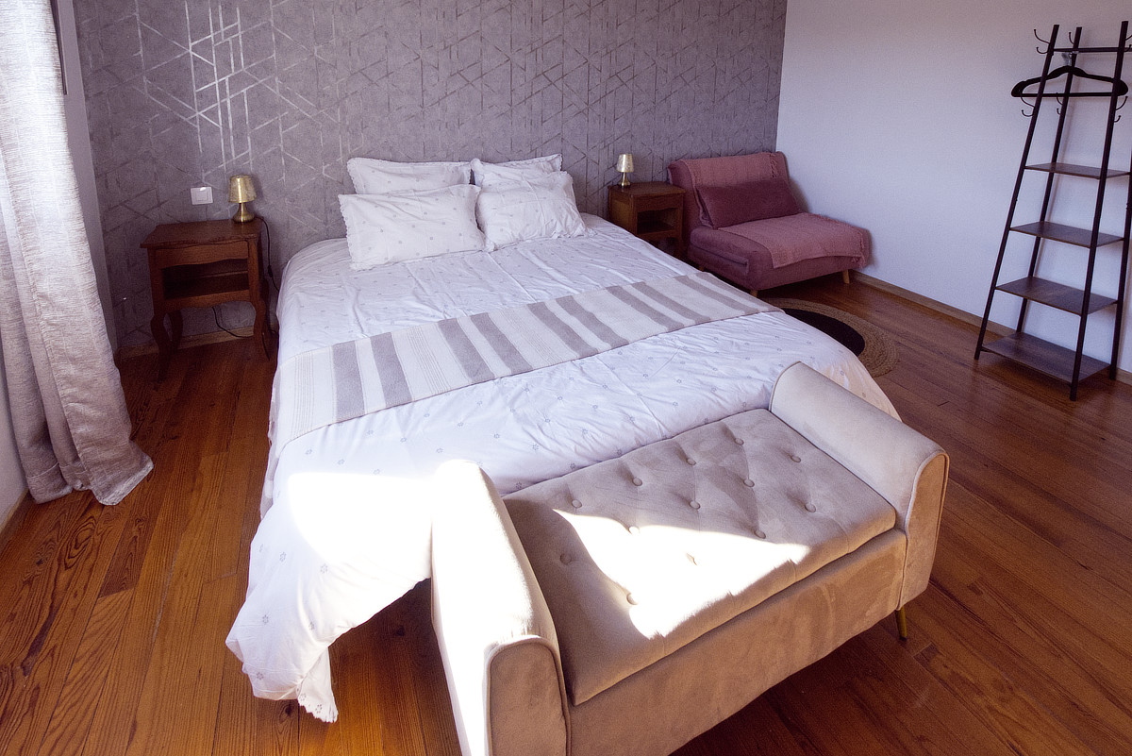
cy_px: 378
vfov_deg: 77.4
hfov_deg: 100.4
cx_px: 566
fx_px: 472
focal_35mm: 15
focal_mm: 10
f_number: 8
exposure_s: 1/250
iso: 800
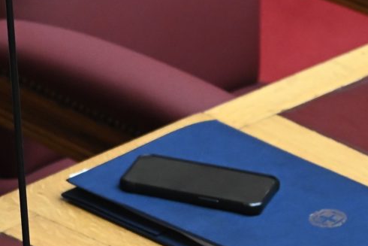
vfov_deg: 1.2
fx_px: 11533
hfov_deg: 1.8
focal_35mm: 1128
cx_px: -12
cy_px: -216
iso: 3600
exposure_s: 1/250
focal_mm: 270
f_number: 5.6
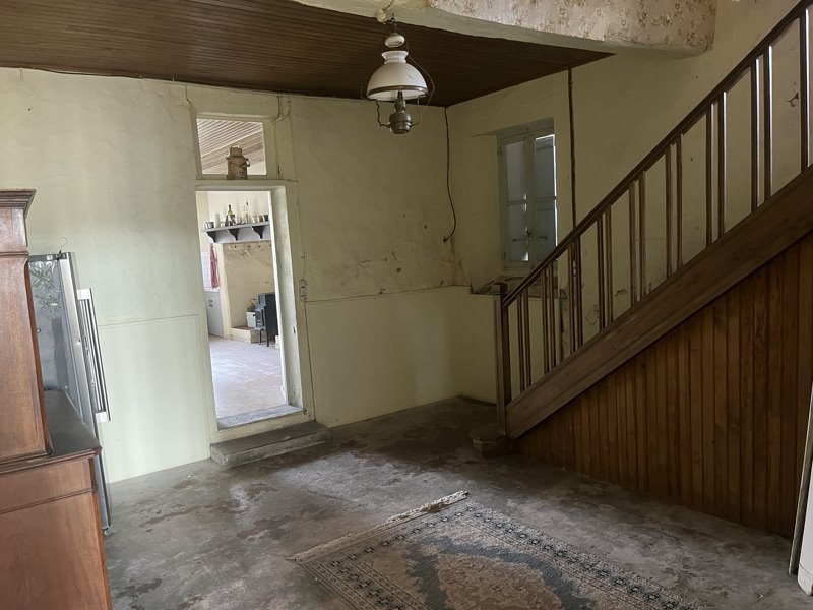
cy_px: 305
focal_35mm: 26
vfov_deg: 53.1
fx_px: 611
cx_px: 406
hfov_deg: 67.3
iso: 500
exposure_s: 1/40
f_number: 1.6
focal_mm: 5.1
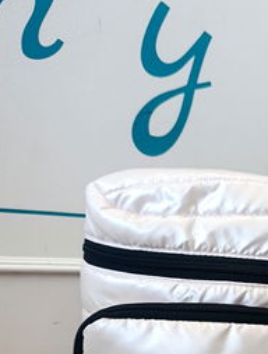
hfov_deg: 29.2
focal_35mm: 48
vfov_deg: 36.1
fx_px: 493
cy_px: 345
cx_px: 239
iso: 233
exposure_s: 1/100
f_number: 1.65
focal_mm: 6.11
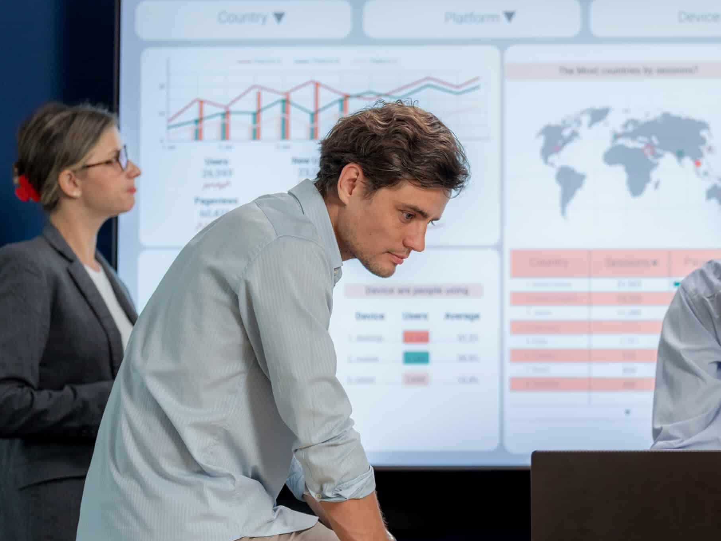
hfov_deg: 13.8
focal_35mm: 143
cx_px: 510
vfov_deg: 10.4
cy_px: 295
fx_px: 2979
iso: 640
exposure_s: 1/200
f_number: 2.8
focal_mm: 105
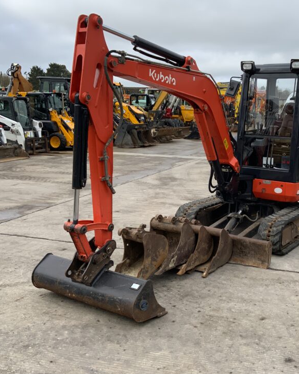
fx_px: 442
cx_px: 213
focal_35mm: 40
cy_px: 181
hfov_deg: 36.7
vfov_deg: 45.8
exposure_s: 1/912
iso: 16
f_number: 1.8
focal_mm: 3
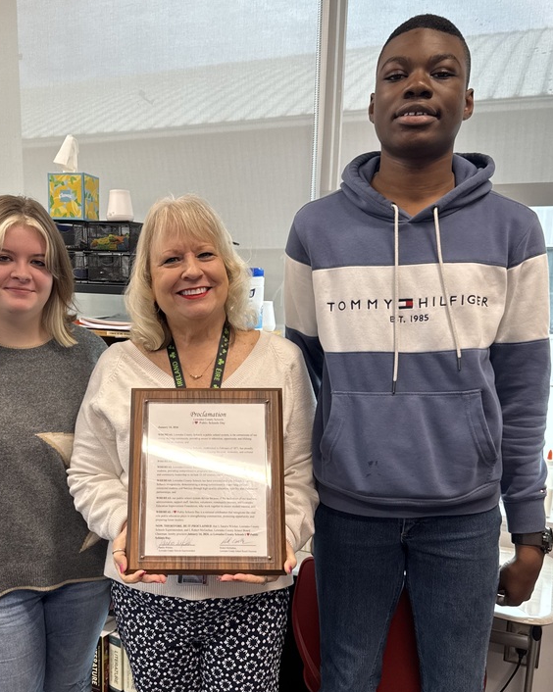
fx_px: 696
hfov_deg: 43.0
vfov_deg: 52.4
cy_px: 422
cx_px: 205
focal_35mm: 34
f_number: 1.78
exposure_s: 1/60
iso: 125
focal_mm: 6.76
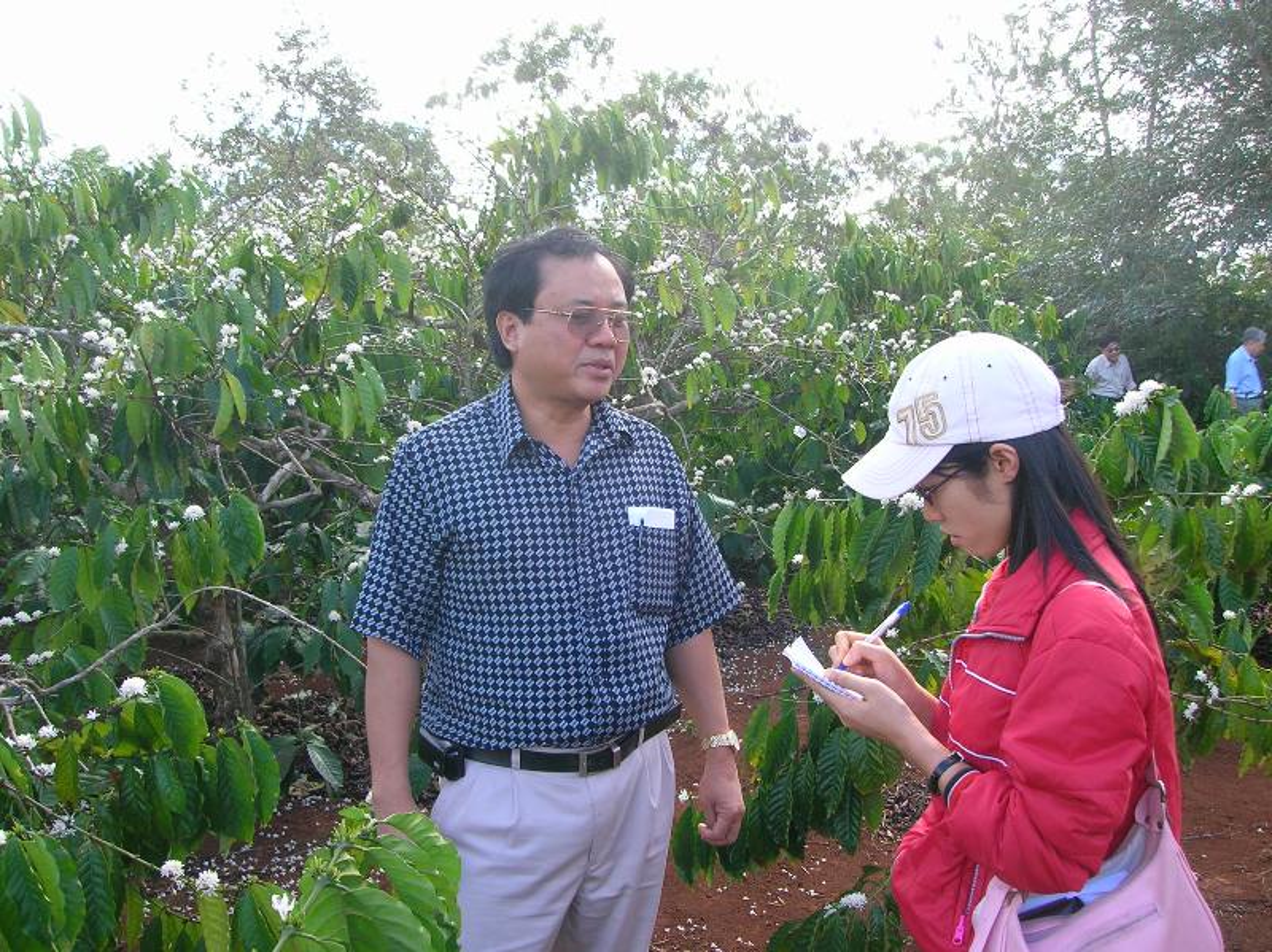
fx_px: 1249
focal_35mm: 34
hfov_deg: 54.0
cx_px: 636
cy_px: 476
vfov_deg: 41.8
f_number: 4.9
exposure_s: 1/57.3
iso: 50
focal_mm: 5.7
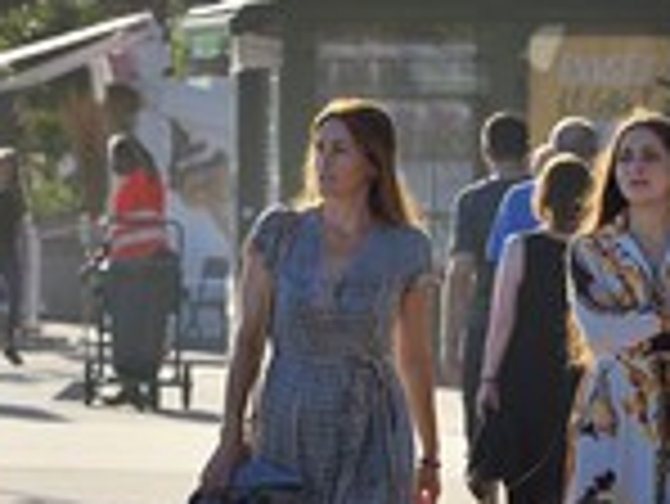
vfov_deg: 2.7
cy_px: 292
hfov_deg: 3.7
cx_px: 18
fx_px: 10499
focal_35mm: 542
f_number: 10
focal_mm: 200
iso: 200
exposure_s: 1/320
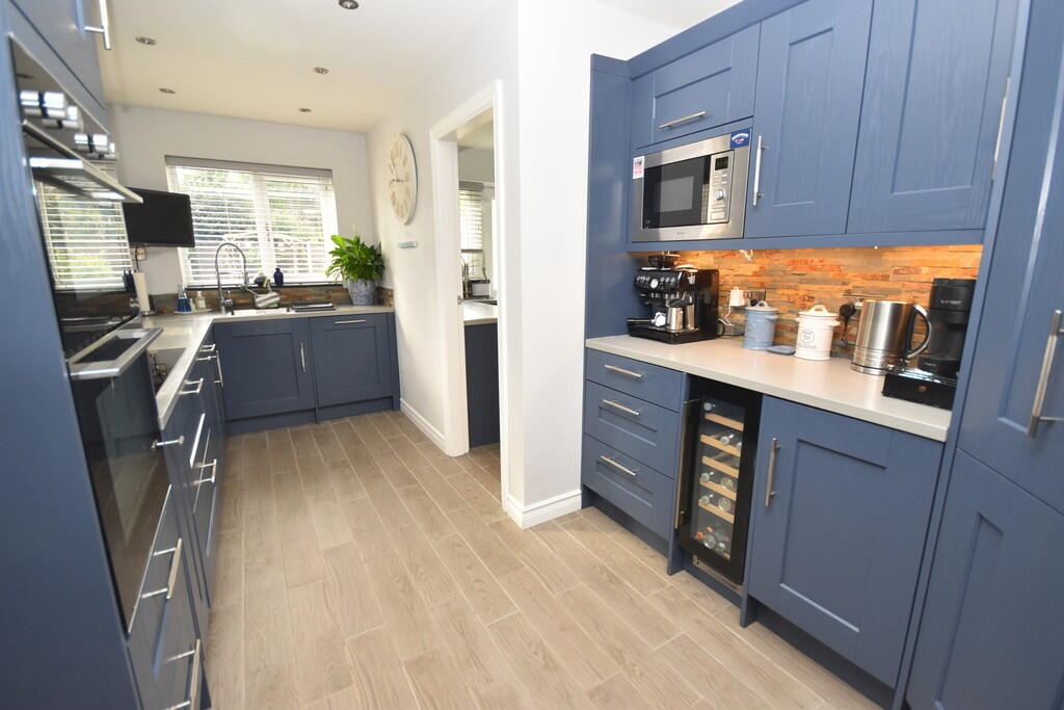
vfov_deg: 77.3
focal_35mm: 15
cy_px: 355
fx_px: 443
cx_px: 532
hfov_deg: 100.4
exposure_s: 1/125
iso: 800
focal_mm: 10
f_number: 4
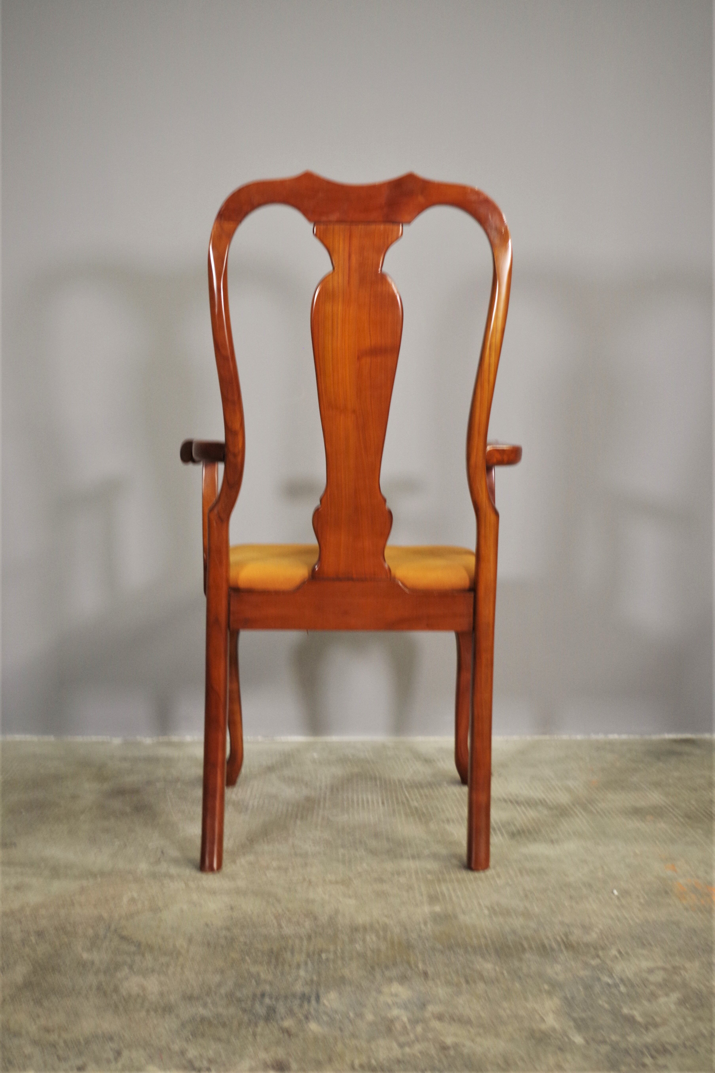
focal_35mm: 34
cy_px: 536
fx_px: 1013
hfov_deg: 38.9
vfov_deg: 55.8
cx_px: 358
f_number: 4
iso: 400
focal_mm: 23.13
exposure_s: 1/60
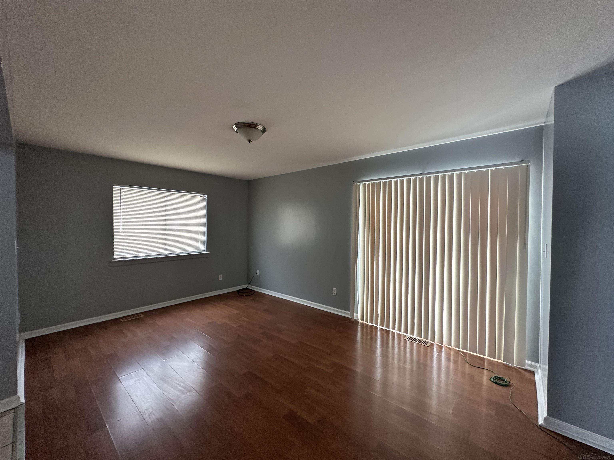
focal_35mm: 14
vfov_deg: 85.7
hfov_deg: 102.1
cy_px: 230
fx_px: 248
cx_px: 307
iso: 250
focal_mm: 2.22
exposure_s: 1/120
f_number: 2.2
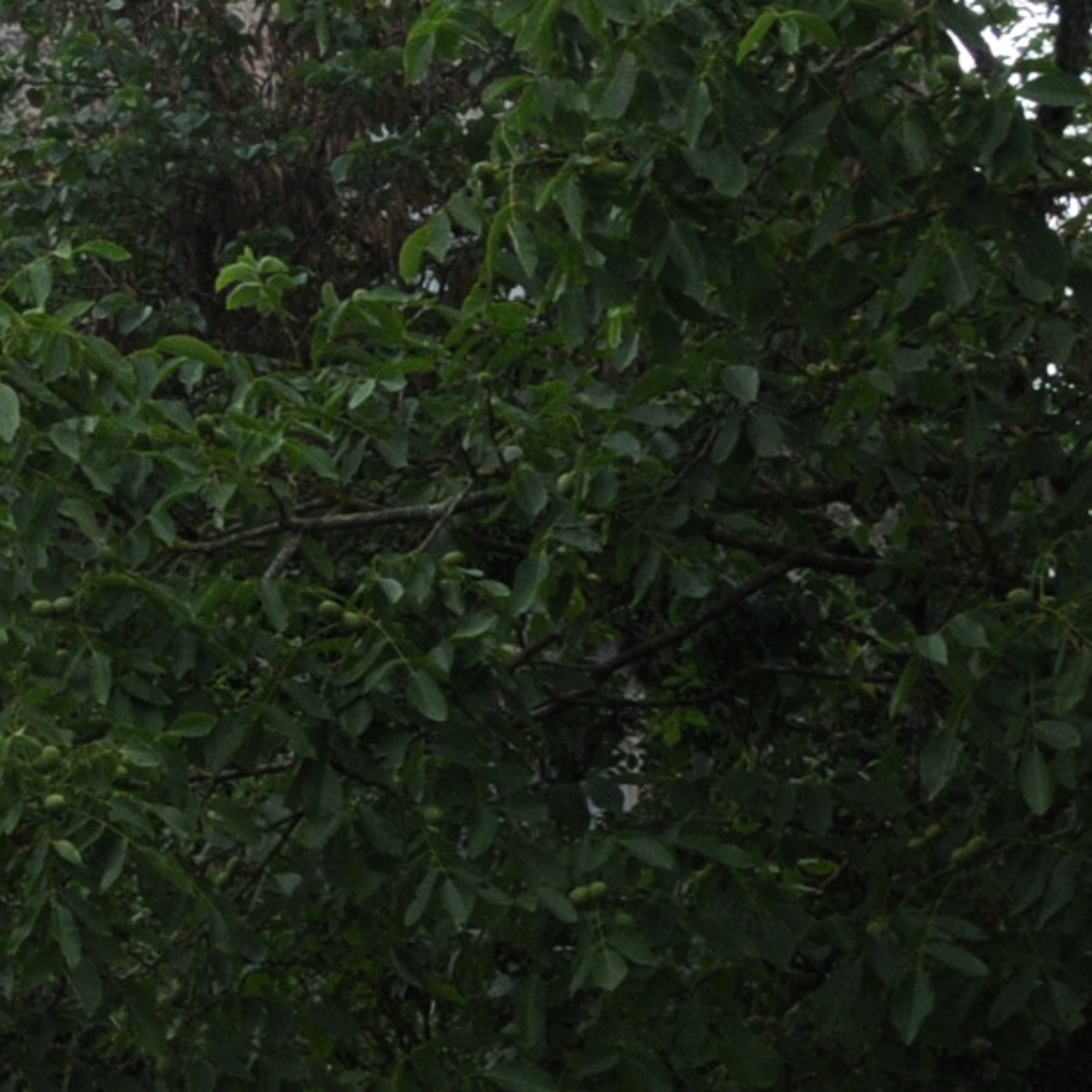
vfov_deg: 12.9
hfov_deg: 11.9
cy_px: 360
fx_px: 4818
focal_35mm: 135
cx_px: -860
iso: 640
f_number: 11
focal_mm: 20
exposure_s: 1/500
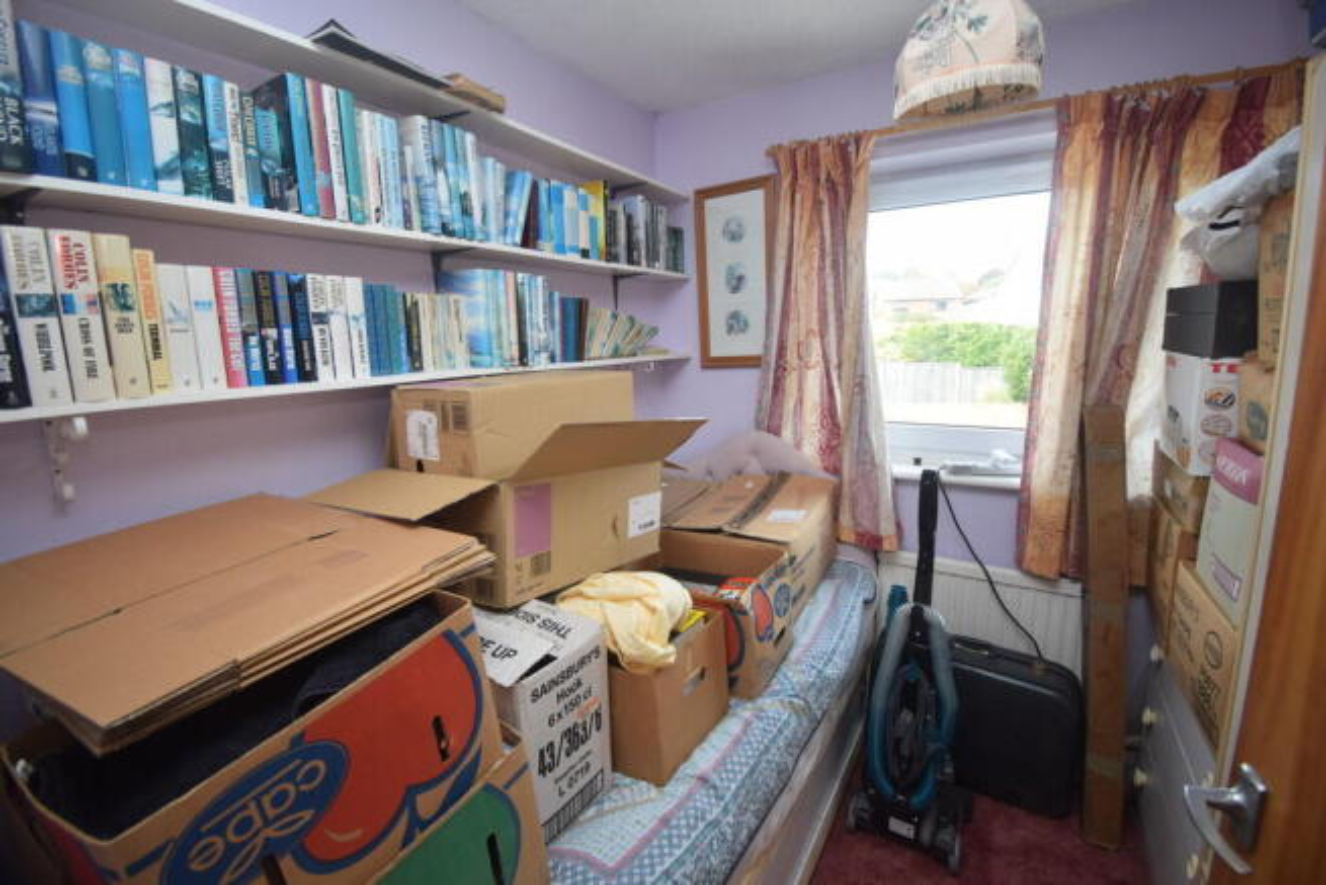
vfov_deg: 77.4
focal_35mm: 15
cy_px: 442
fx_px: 553
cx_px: 663
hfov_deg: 100.4
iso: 400
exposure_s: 1/80
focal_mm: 10
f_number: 4.5
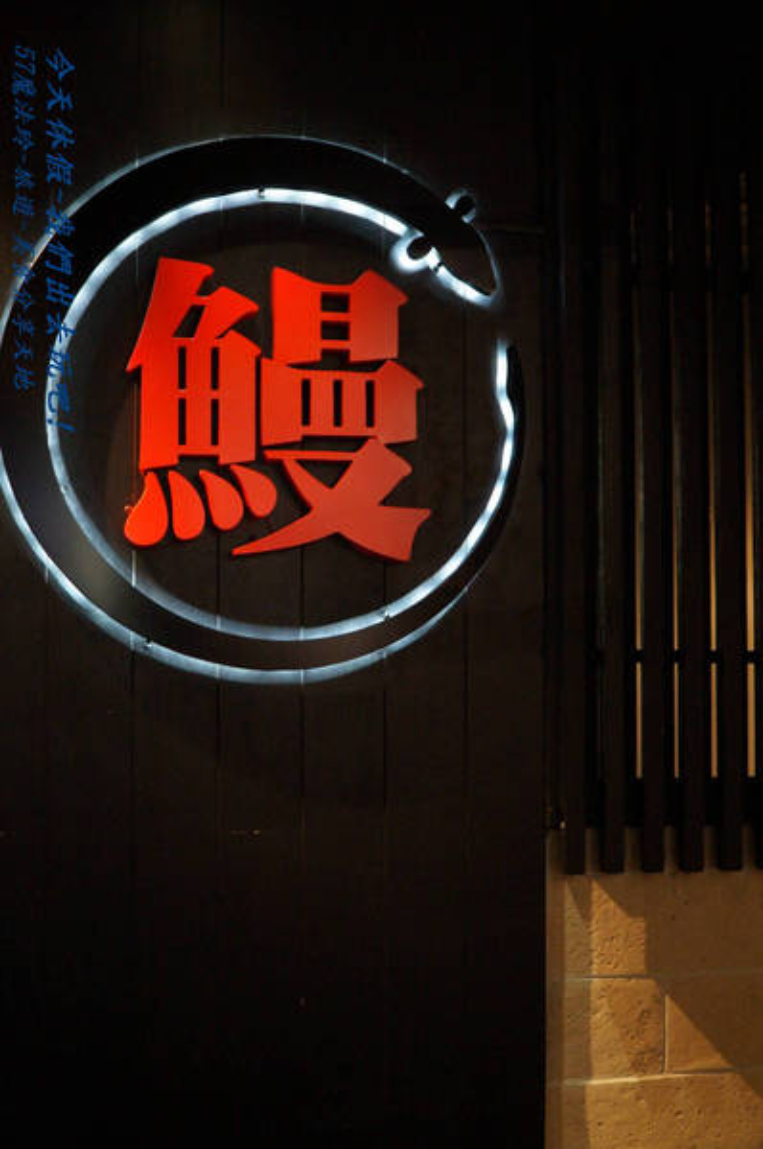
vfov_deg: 38.9
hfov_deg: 26.4
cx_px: 382
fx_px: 1625
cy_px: 574
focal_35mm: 51
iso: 3200
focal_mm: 34
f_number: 4
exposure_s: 1/25
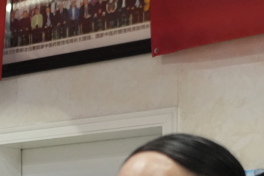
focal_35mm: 171
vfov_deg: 7.9
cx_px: -41
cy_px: 240
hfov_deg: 11.8
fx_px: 1254
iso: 4000
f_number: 2.8
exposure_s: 1/500
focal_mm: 35
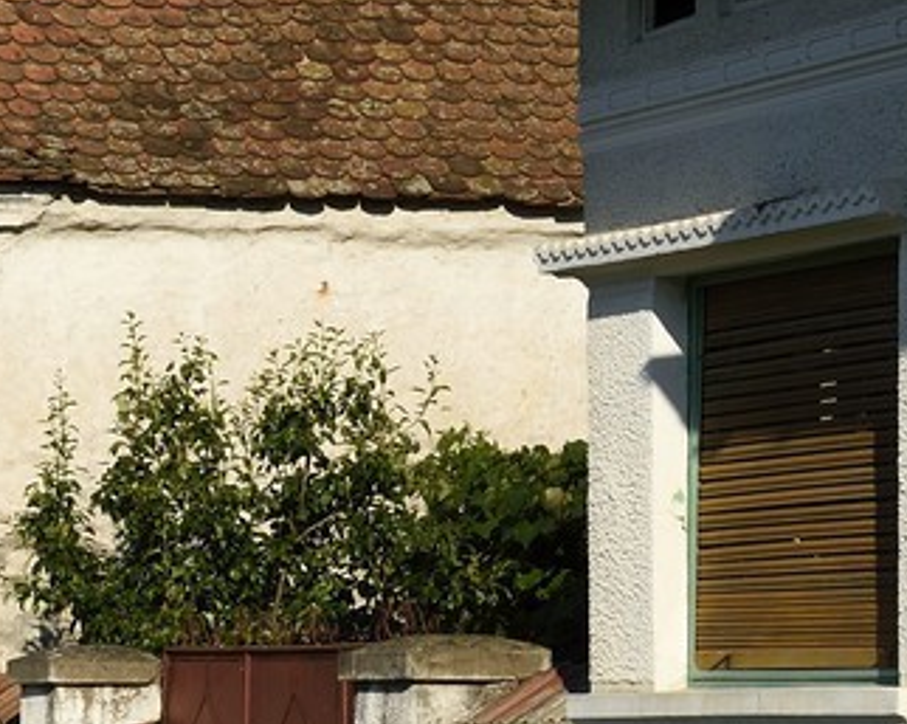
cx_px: -1327
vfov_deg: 6.9
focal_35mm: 224
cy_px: 617
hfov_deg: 7.9
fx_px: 6008
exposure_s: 1/320
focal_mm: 48
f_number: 11
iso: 200
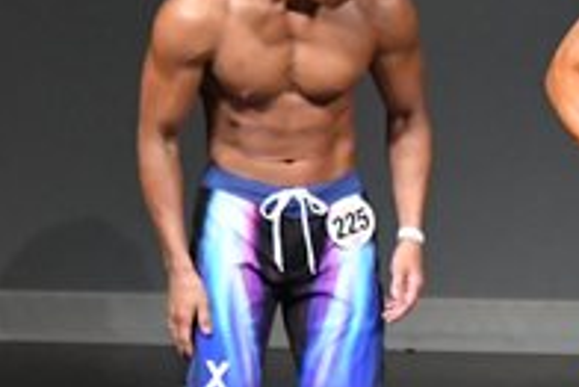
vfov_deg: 1.5
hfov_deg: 2.3
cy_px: 281
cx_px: 1092
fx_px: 14308
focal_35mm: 889
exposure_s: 1/400
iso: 5000
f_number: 5.6
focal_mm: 150
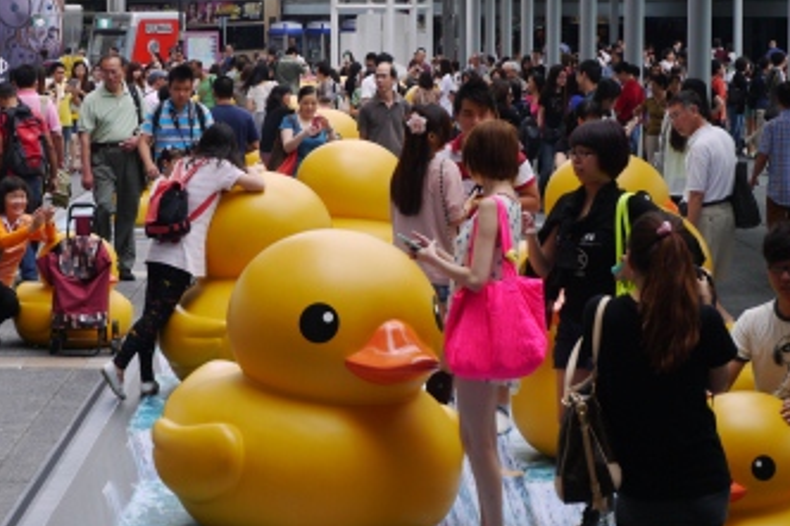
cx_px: 364
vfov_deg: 11.9
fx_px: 2522
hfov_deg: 17.8
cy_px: 228
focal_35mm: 115
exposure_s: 1/250
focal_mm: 41
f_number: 8
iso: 160
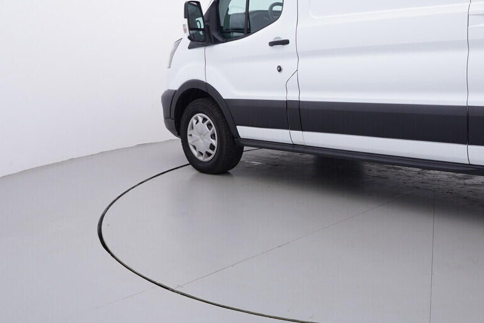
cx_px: 417
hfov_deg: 43.3
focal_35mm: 42
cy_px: 130
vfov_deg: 31.9
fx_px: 564
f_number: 5
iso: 200
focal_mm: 15
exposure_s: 1/80
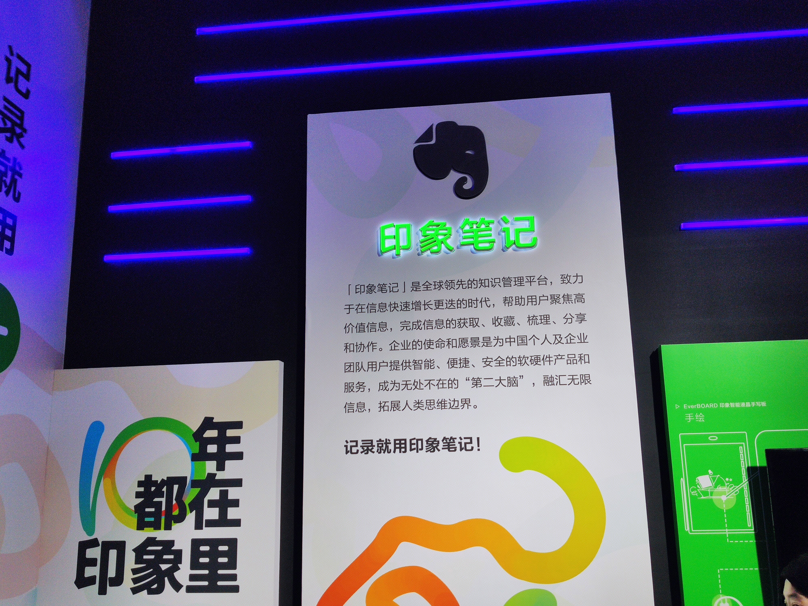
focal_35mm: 33
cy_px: 303
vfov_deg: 42.9
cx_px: 404
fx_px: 770
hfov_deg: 55.4
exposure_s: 1/1847
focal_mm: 4.75
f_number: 1.75
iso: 112
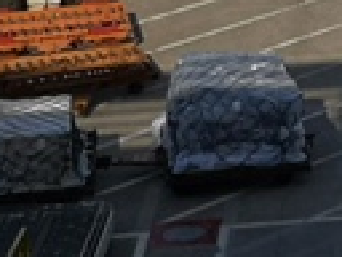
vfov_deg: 6.6
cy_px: -361
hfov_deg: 8.5
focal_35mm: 212
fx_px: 2095
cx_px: 836
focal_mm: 3.95
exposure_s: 1/1613
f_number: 1.8
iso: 50
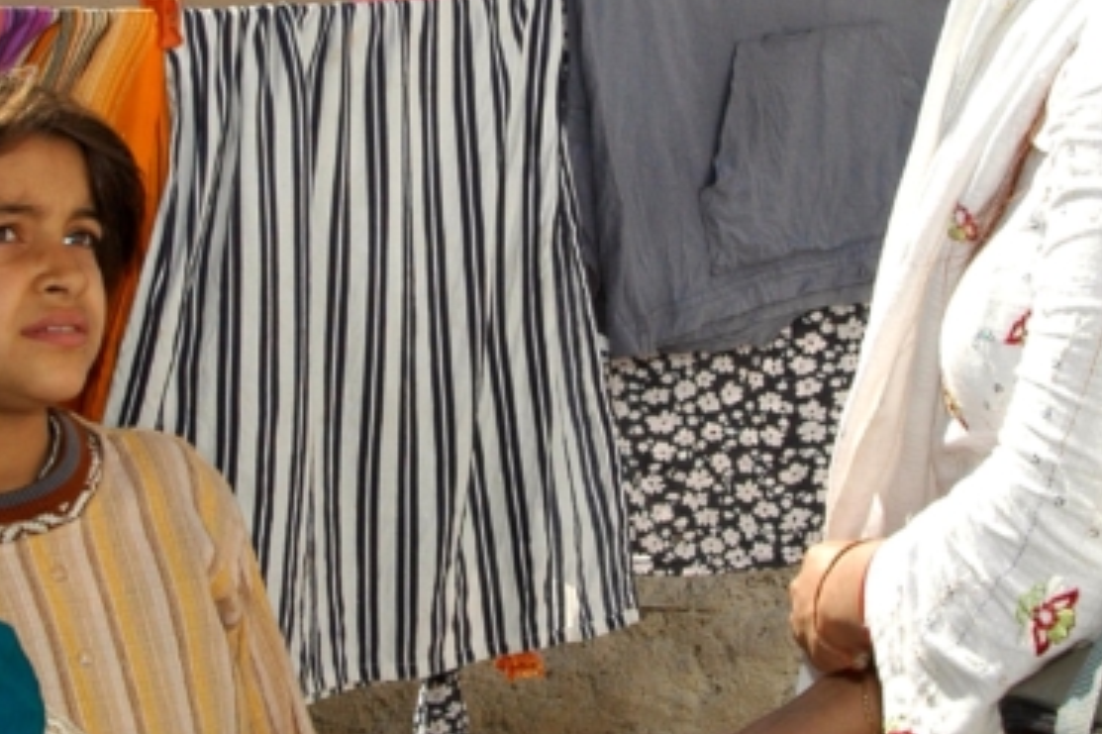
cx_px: 552
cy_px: 251
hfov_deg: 20.4
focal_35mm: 100
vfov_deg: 13.7
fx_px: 3060
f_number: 10
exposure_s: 1/400
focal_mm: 24
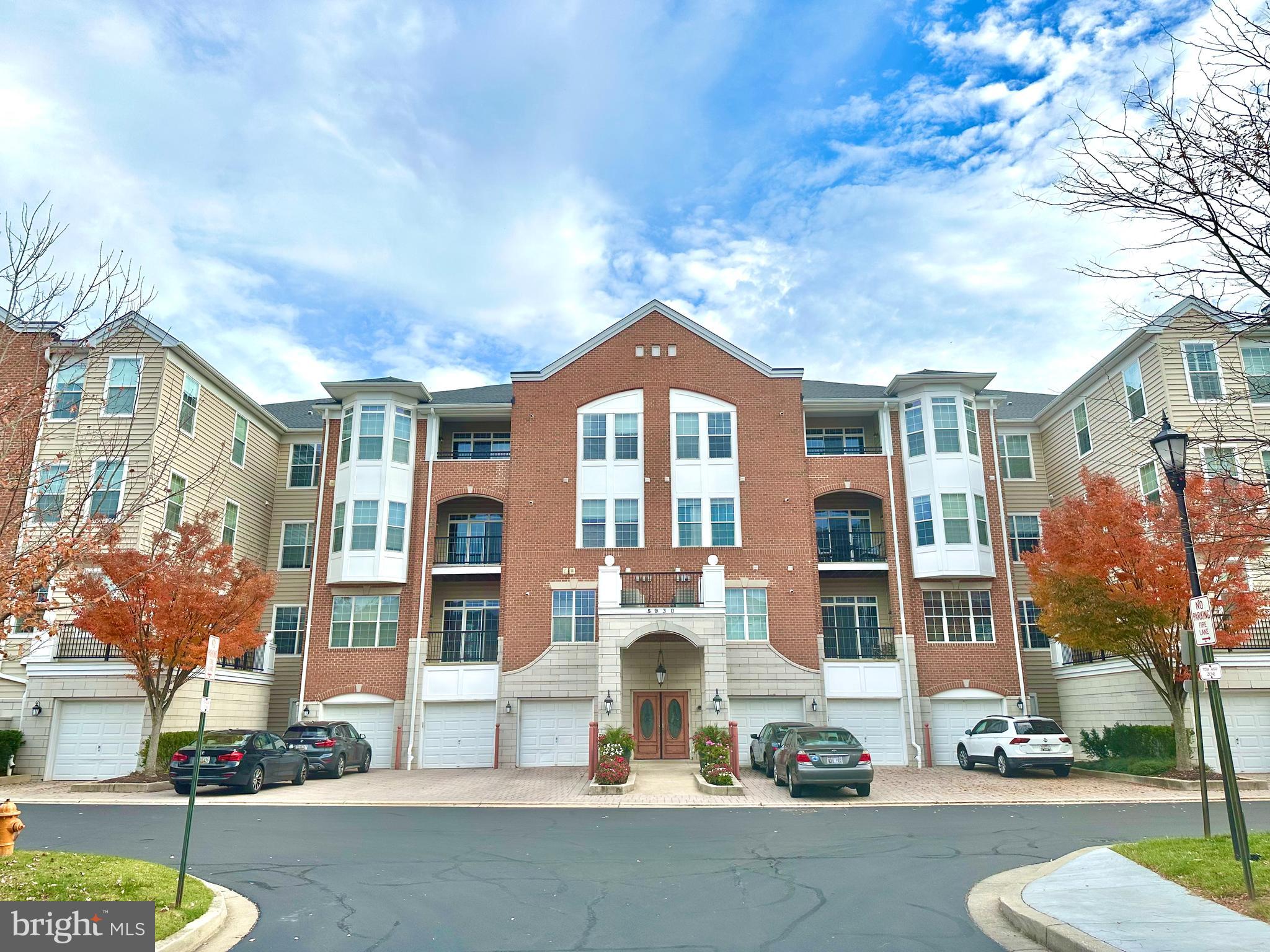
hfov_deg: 71.6
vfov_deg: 56.8
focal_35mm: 24
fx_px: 881
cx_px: 635
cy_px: 476
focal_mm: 6.86
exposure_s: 1/2525
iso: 80
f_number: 1.78
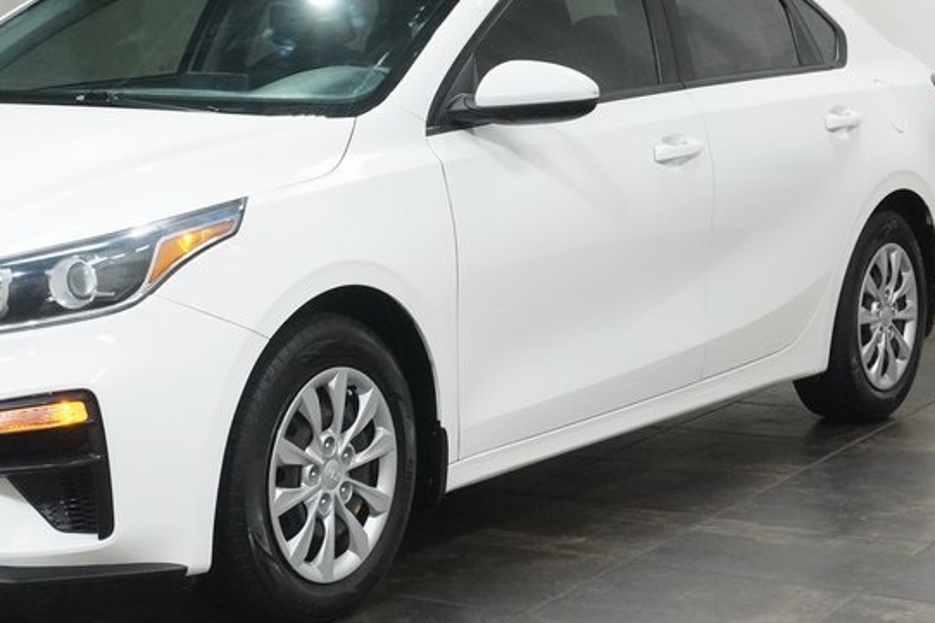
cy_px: 322
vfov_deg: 16.1
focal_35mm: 85
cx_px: 235
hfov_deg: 23.7
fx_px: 2207
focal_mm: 30
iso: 5000
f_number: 6.3
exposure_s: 1/250
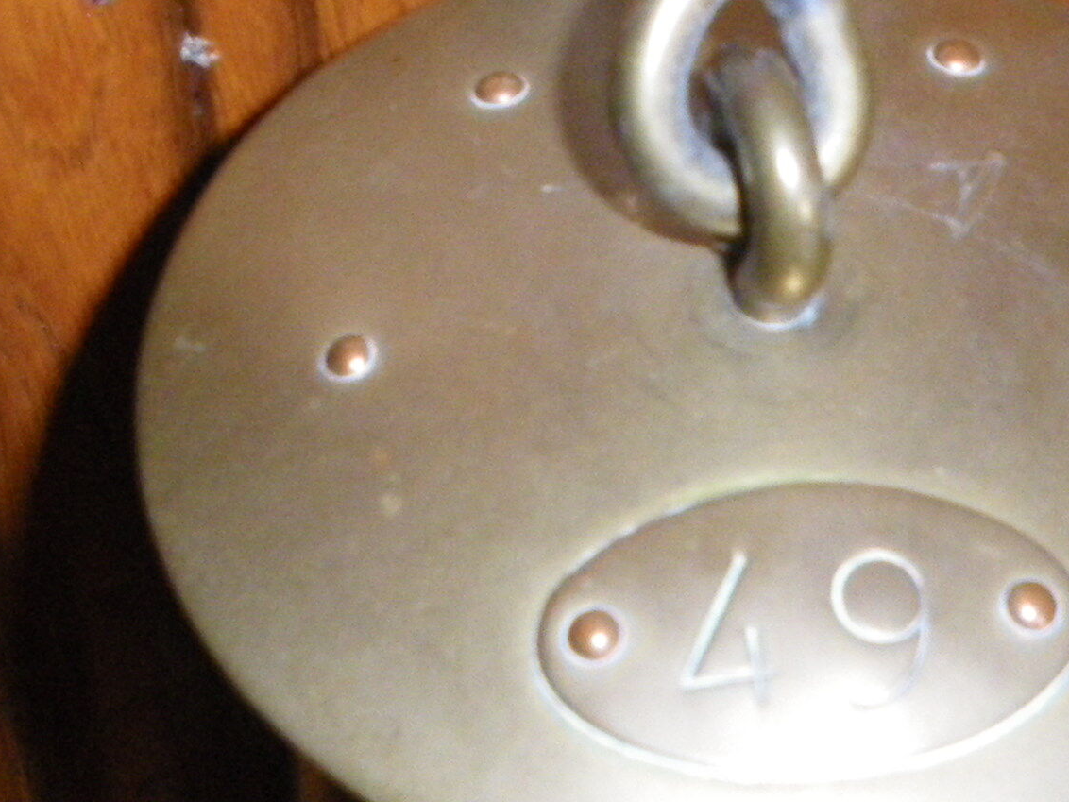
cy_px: 908
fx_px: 3582
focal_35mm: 116
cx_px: 804
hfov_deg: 16.9
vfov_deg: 12.5
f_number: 3.5
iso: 400
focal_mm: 6.3
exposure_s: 1/50
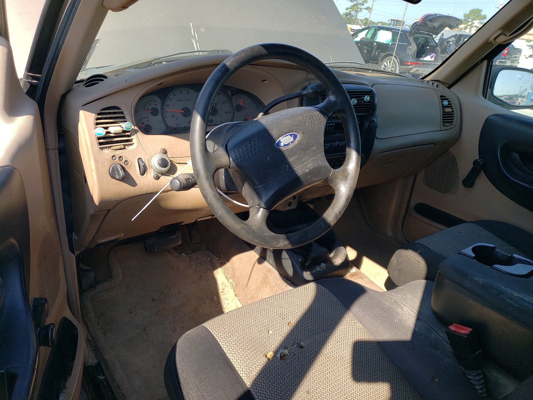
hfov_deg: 67.3
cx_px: 266
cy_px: 200
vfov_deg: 53.1
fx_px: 400
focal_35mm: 26
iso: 50
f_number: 1.5
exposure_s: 1/1000
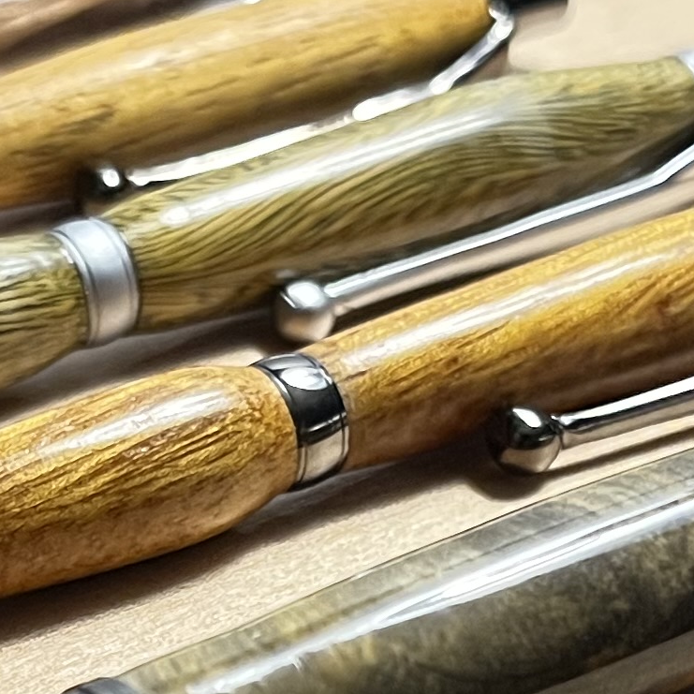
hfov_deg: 13.8
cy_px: 726
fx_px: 2835
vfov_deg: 13.7
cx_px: 89
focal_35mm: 125
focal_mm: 5.1
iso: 320
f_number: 1.6
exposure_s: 1/60
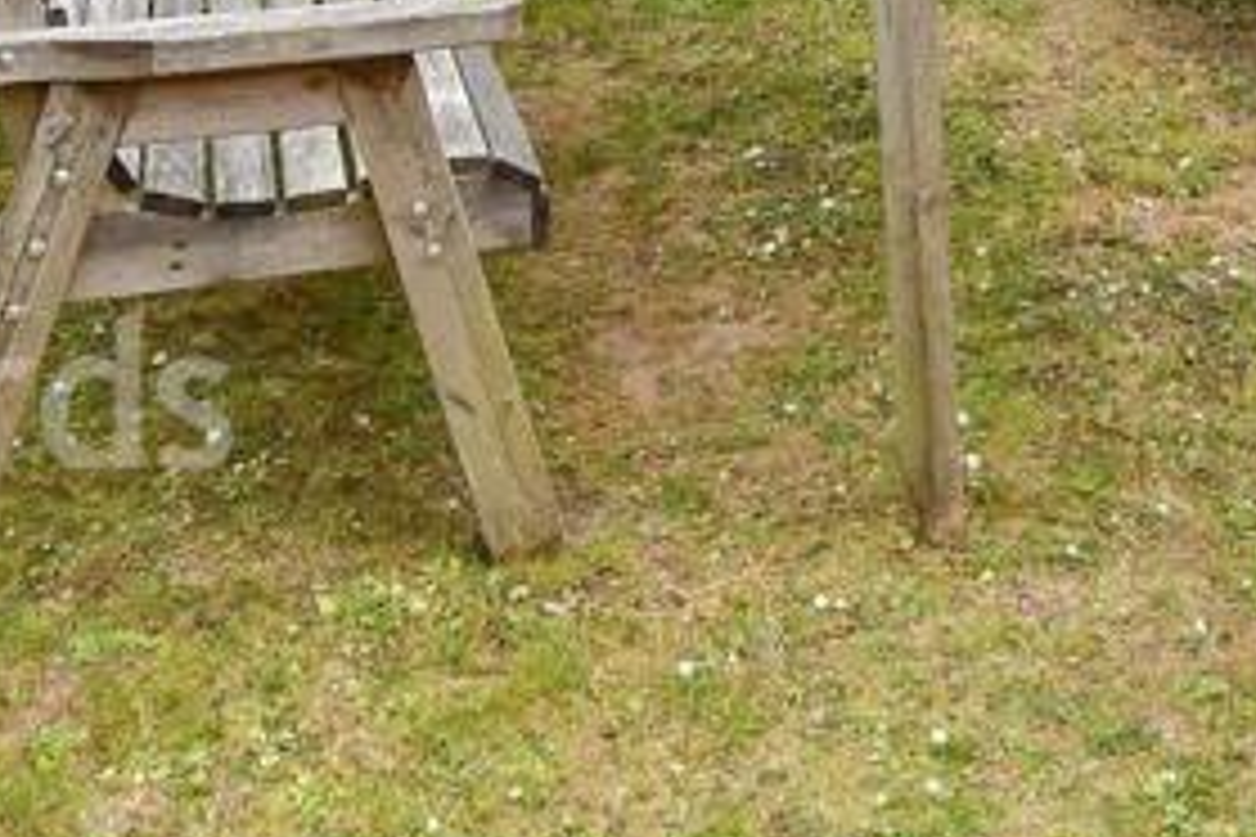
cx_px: 950
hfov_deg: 35.4
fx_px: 1919
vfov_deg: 19.0
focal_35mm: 55
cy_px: -655
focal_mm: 10
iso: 160
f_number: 6.3
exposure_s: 1/250
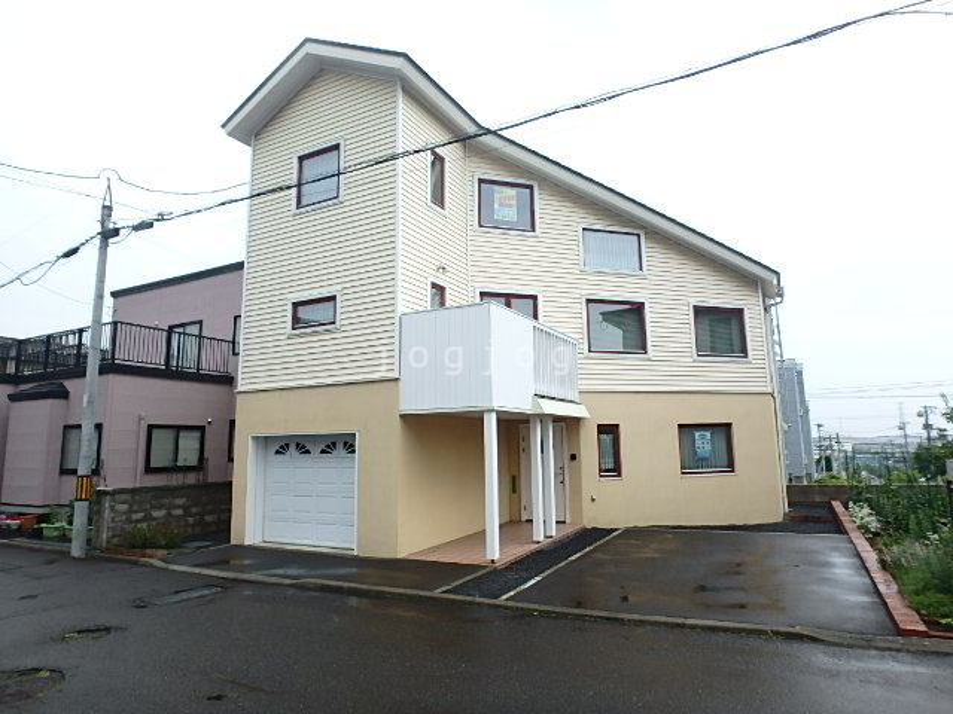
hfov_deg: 79.0
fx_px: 578
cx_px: 476
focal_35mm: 21
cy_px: 357
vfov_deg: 63.4
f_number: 3.5
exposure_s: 1/500
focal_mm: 3.7
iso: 125
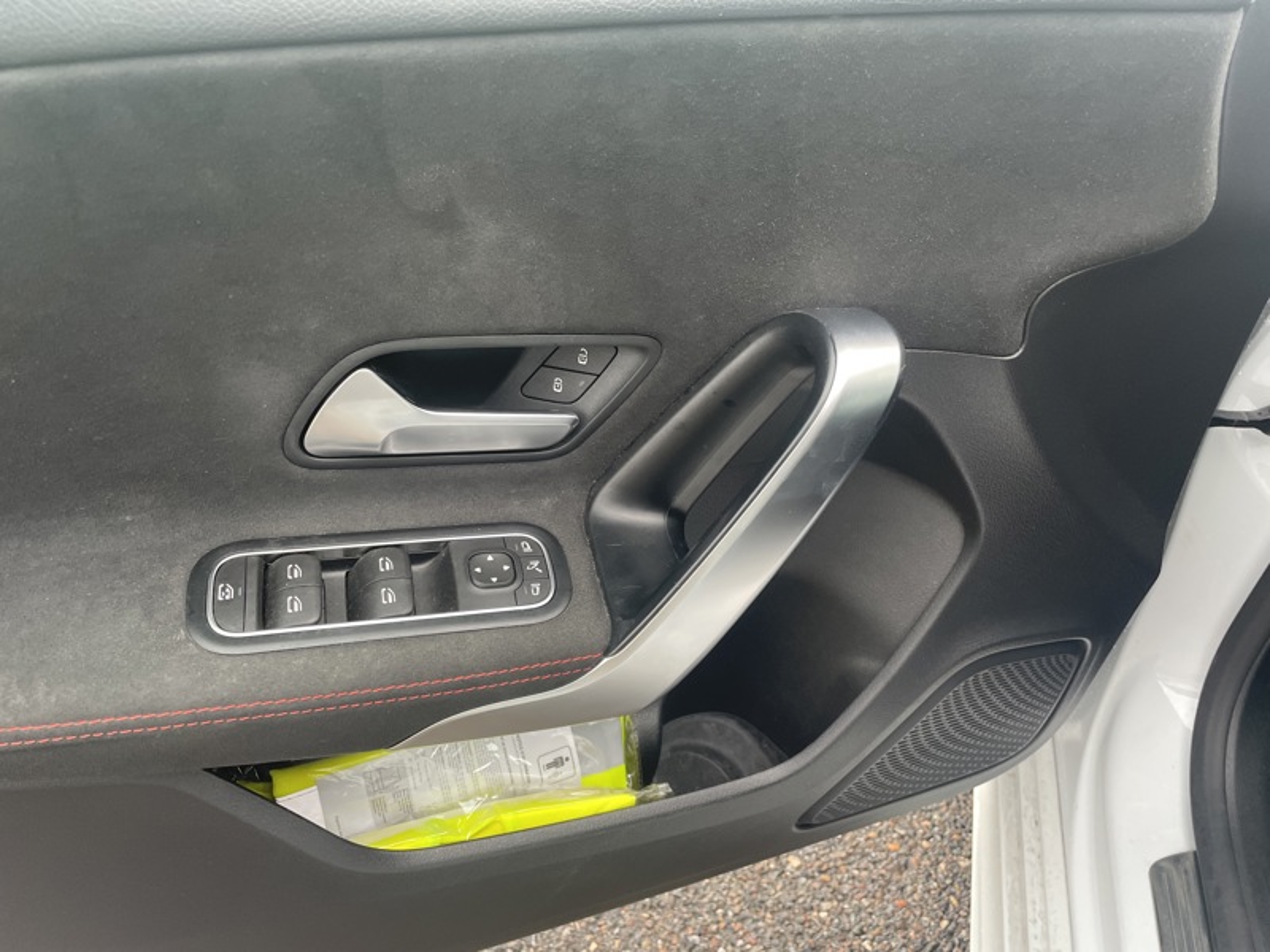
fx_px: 954
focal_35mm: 26
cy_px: 476
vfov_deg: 53.1
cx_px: 635
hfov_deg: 67.3
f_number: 1.6
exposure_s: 1/110
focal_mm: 4.2
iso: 125
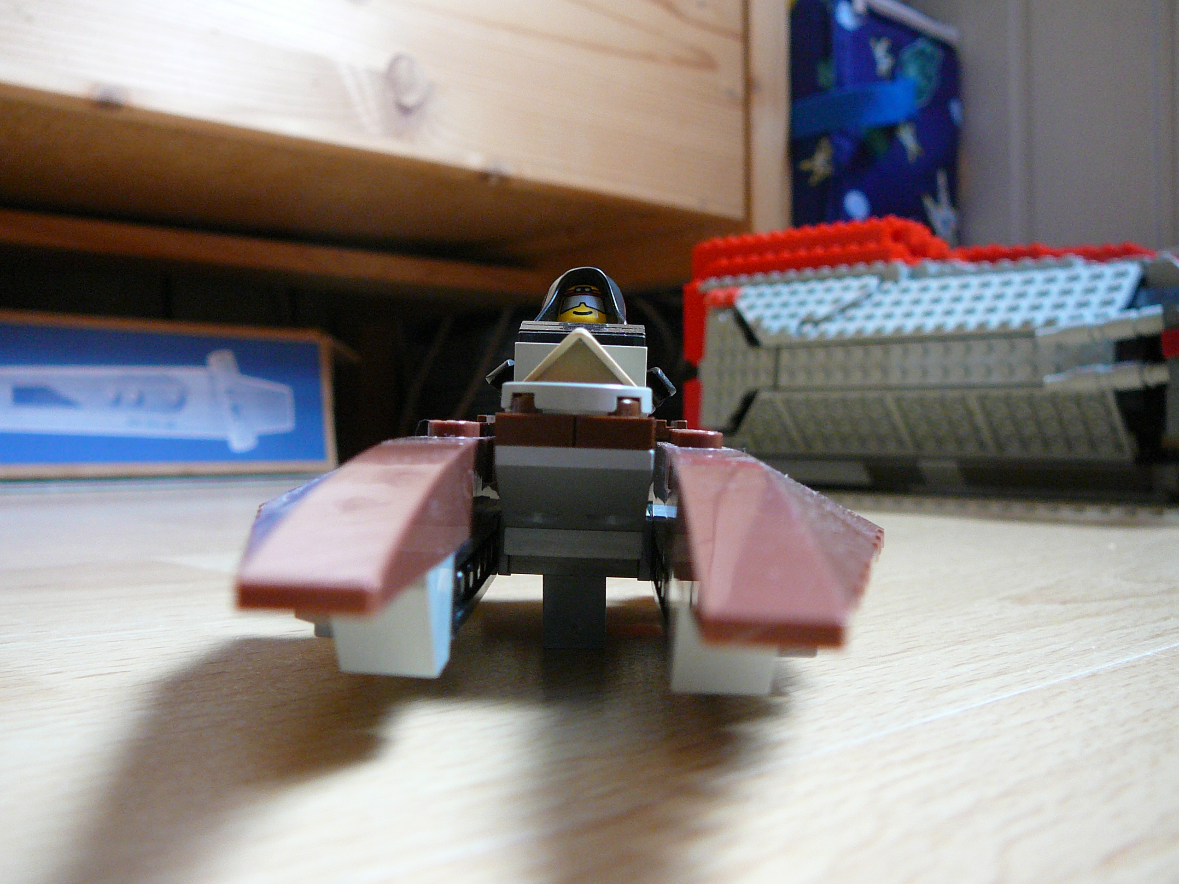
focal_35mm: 35
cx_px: 590
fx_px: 1192
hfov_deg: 52.6
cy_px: 442
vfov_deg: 40.7
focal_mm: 5.2
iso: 200
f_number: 2.8
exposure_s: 1/8
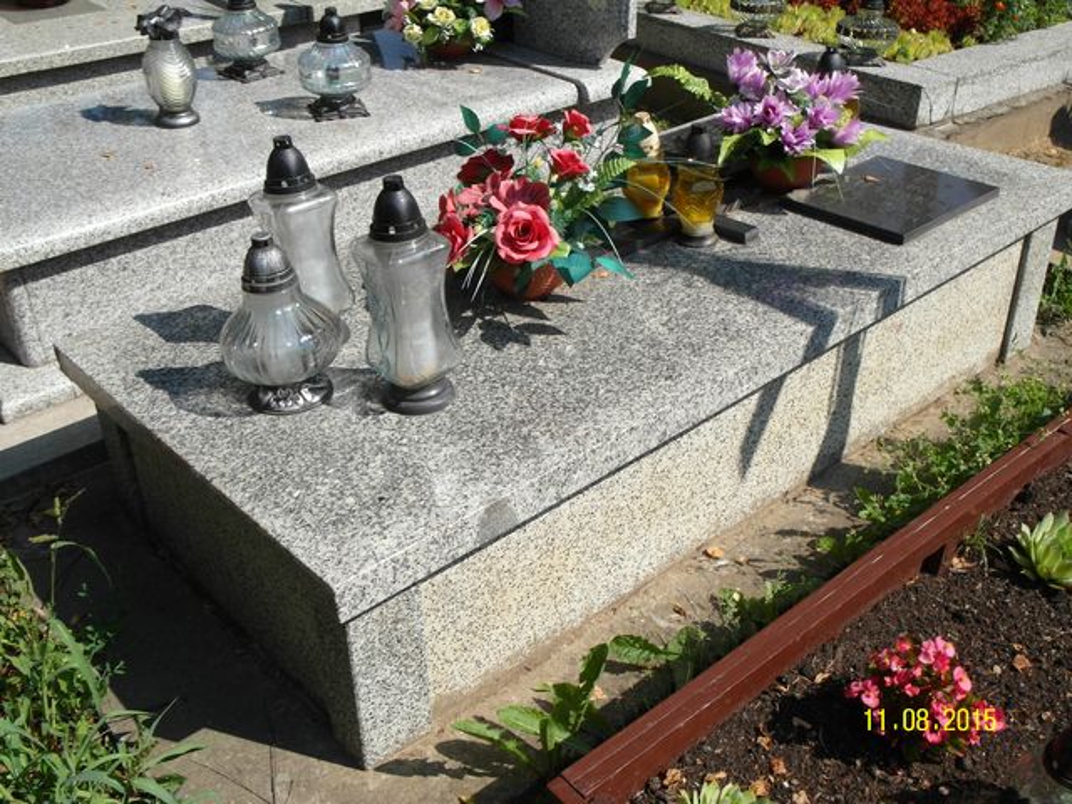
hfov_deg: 51.4
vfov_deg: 39.7
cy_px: 402
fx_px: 1115
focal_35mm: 36
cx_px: 536
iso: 80
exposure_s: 1/500
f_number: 4.7
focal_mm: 7.8
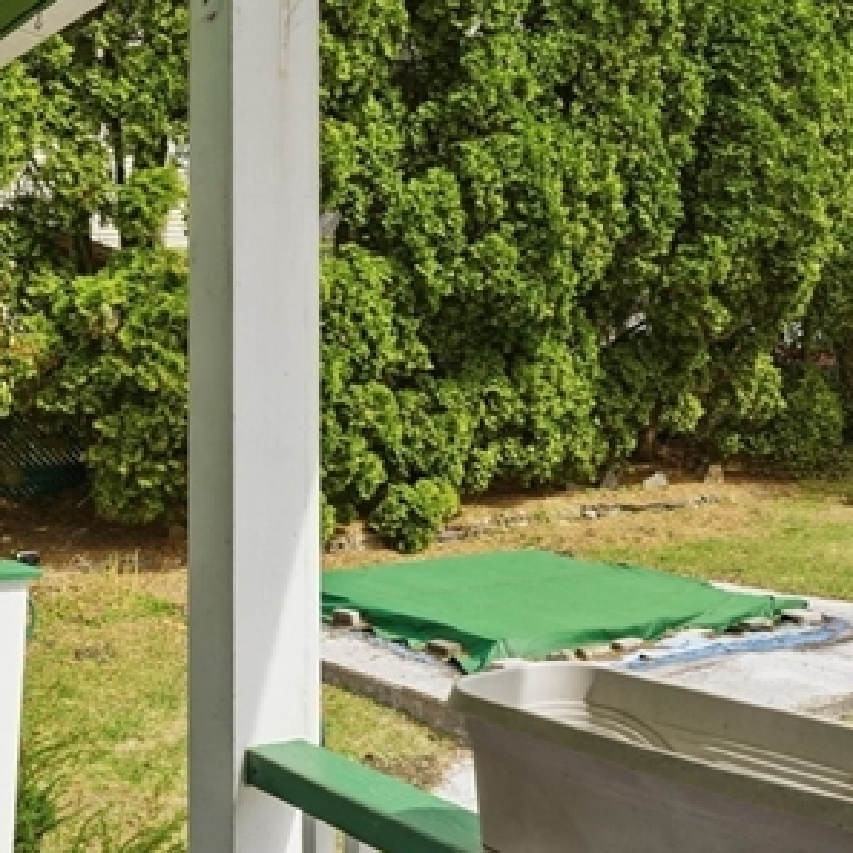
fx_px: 1192
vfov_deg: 39.3
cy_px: 386
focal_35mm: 43
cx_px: 336
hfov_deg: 39.2
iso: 160
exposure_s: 1/500
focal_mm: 14.6
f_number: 10
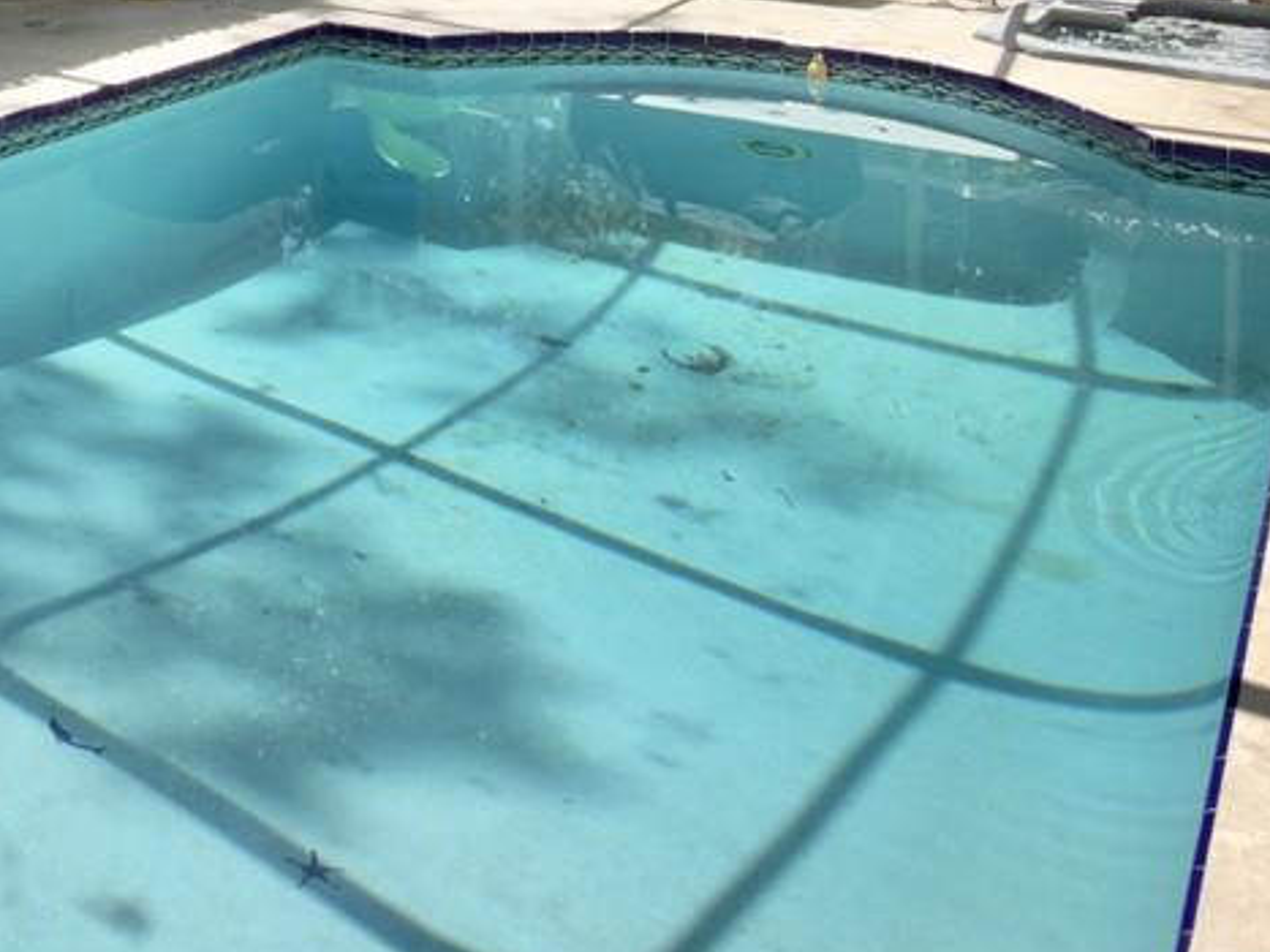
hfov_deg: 35.0
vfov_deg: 26.2
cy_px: -256
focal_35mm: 48
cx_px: -68
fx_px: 1761
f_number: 2.2
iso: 16
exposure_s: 1/374
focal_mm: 2.22
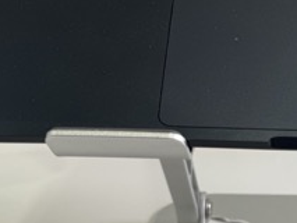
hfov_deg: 25.1
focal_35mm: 72
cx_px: 326
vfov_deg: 19.5
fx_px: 618
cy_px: 255
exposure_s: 1/100
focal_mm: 6.76
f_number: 1.78
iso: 80
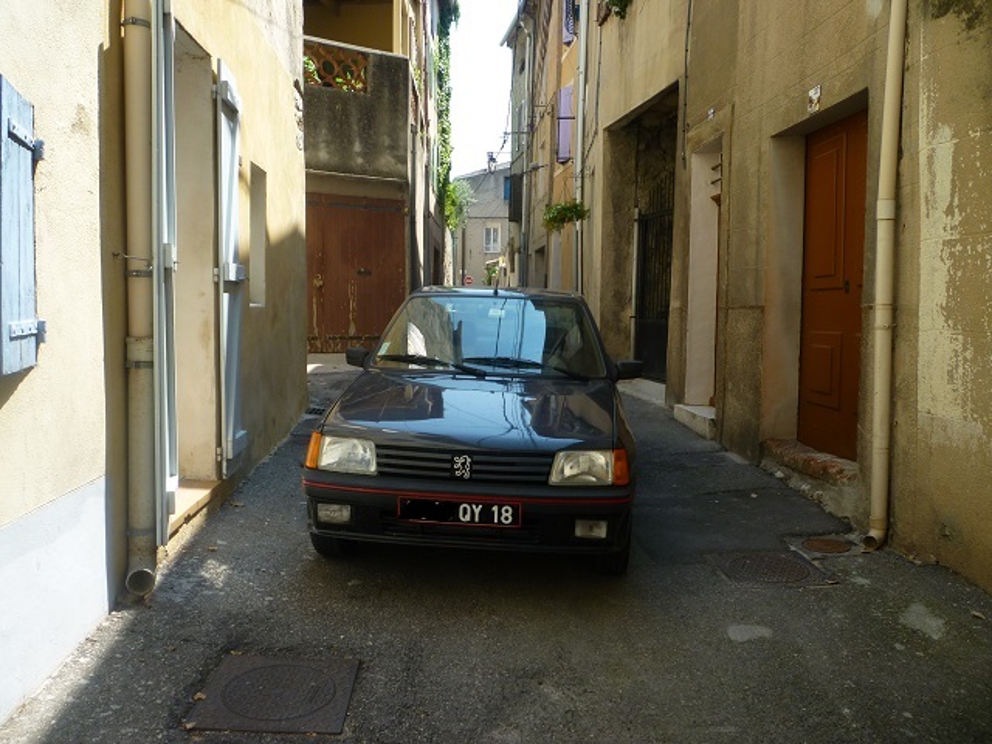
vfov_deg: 48.2
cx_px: 496
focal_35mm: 29
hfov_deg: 61.7
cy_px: 372
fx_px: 831
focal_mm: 5.2
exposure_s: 1/320
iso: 80
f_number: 3.3
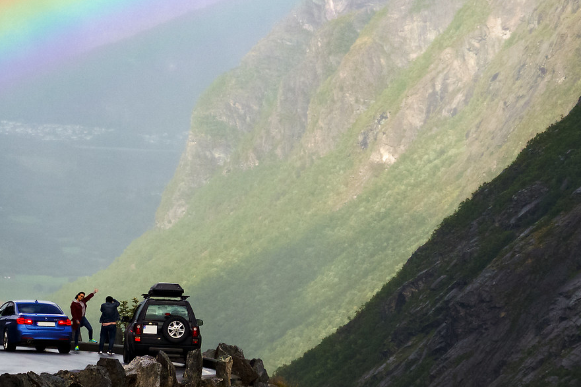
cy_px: 17
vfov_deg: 4.9
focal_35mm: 278
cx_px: 133
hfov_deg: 7.4
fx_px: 4485
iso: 80
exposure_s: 1/500
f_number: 4.5
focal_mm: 37.41
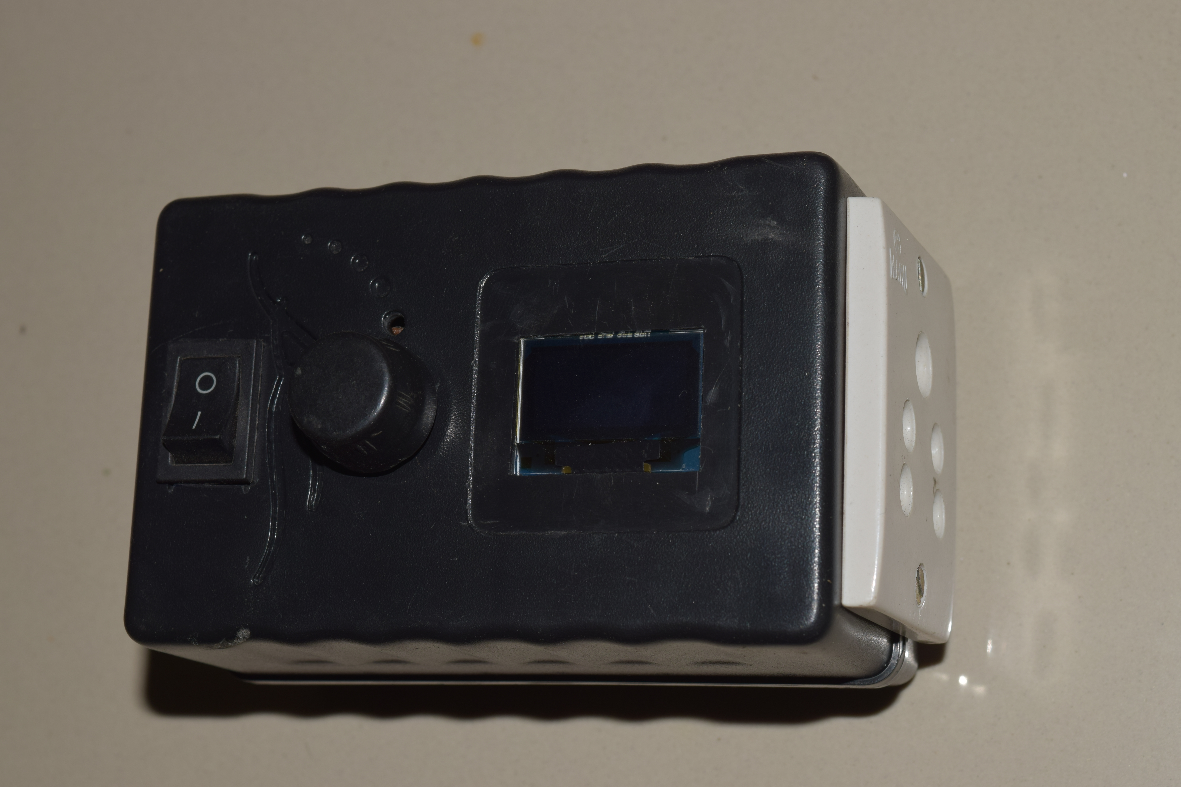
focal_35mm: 70
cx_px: 589
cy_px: 397
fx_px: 2296
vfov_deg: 19.5
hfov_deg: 28.8
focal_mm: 46
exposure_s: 1/60
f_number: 10
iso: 100
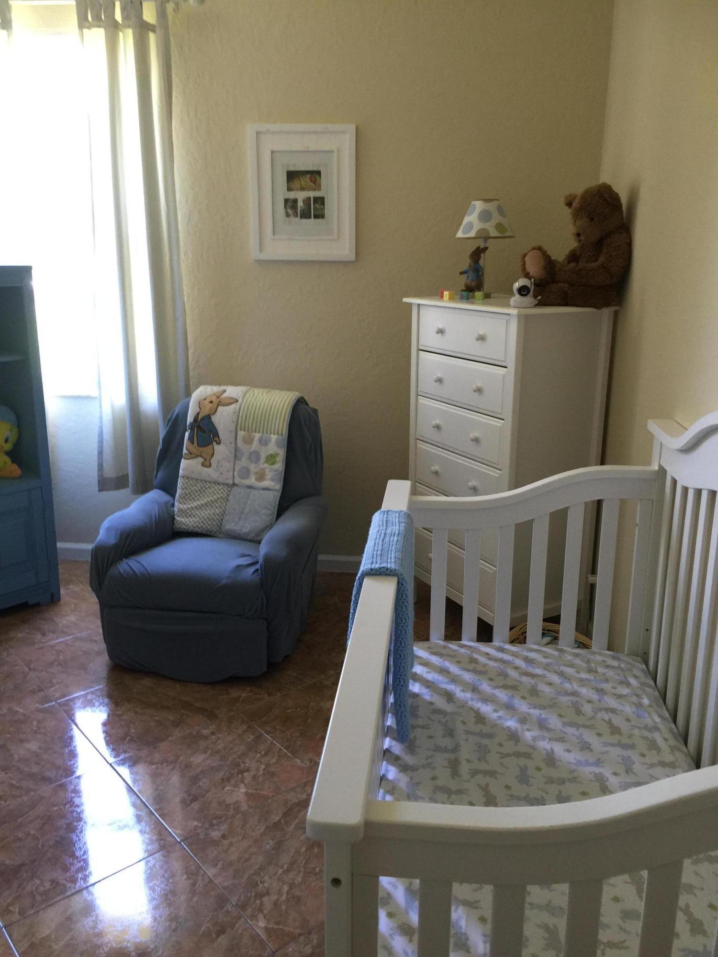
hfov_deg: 48.2
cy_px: 478
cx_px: 359
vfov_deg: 61.7
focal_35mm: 29
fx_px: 802
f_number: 2.2
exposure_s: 1/15
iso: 32
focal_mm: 4.15
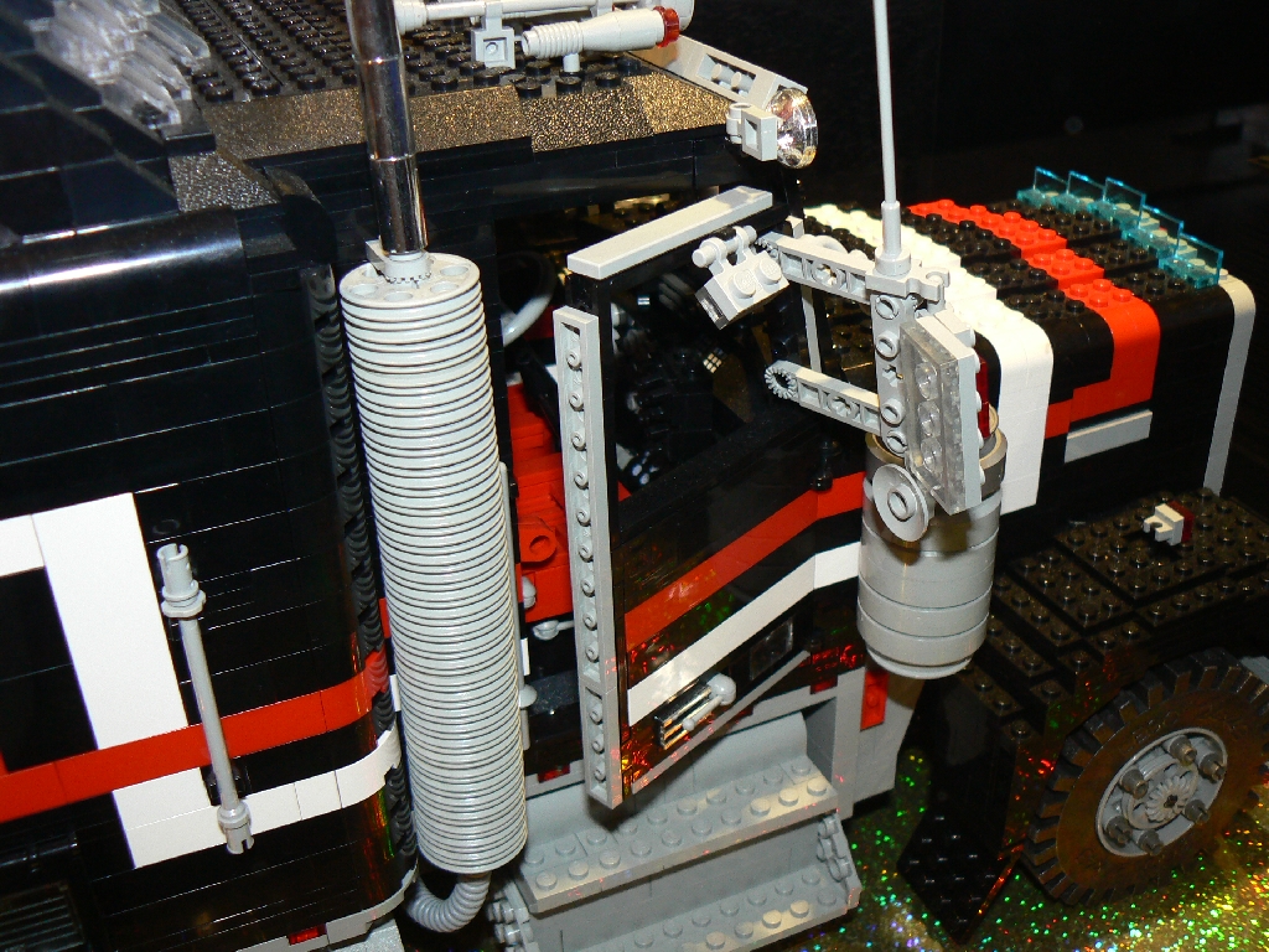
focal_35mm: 36
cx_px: 634
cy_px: 476
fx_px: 1320
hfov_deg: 51.4
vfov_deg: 39.7
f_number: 2.8
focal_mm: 6
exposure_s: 1/30
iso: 100
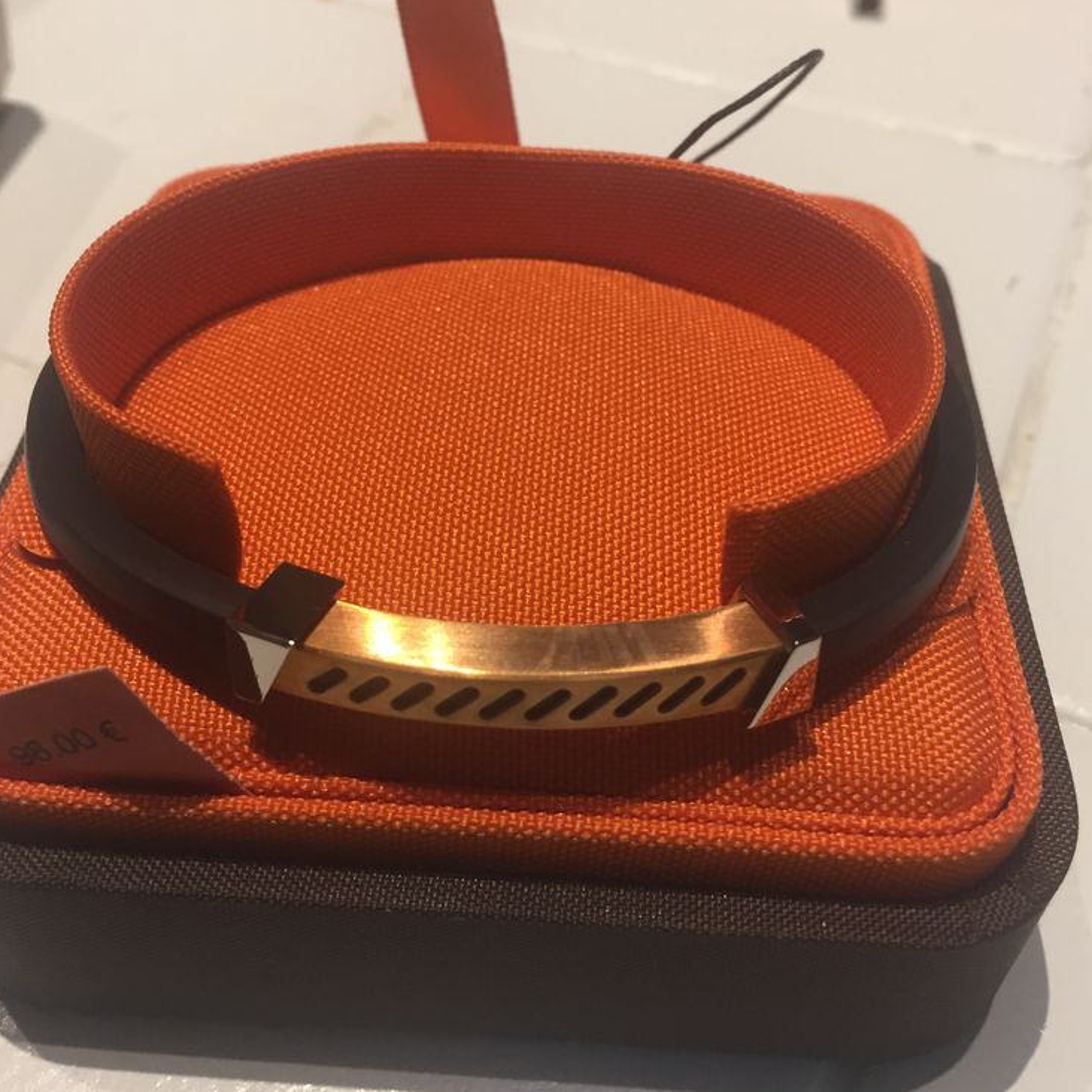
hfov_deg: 47.2
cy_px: 442
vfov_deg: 47.0
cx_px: 553
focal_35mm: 35
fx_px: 1249
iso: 64
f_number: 2.2
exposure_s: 1/33
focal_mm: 4.15
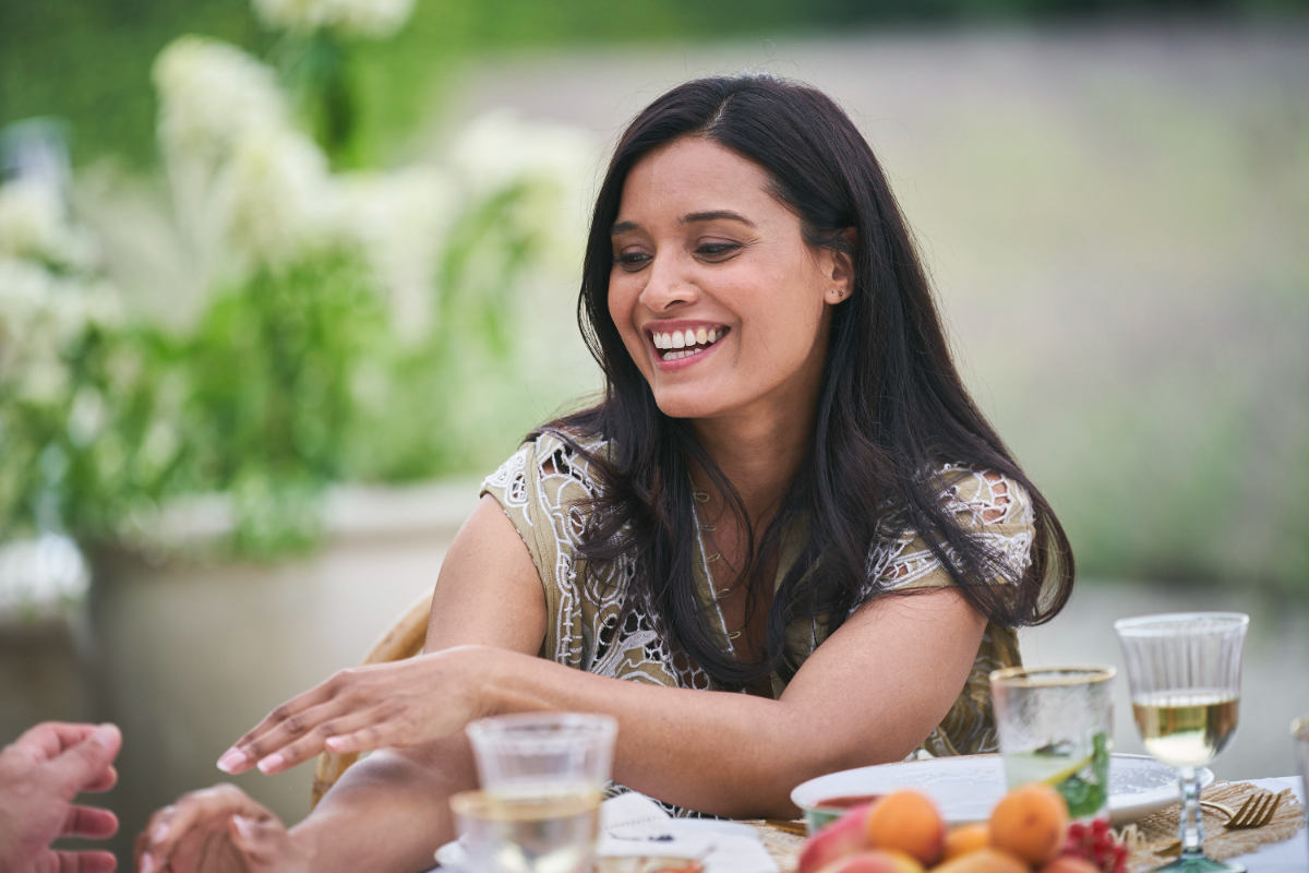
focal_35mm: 200
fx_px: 7272
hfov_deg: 10.3
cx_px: 654
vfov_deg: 6.9
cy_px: 436
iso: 250
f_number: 2.8
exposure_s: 1/400
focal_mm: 200
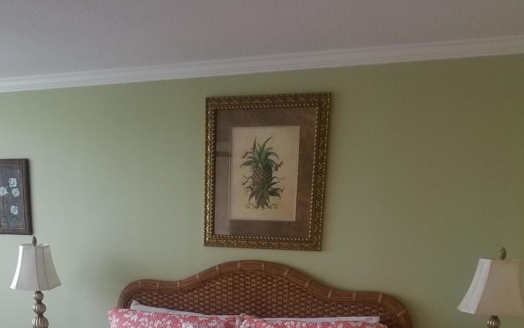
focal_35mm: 43
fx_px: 614
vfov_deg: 26.6
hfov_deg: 46.0
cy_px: 391
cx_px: 219
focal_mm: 4.25
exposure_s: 1/60
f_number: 1.7
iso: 100
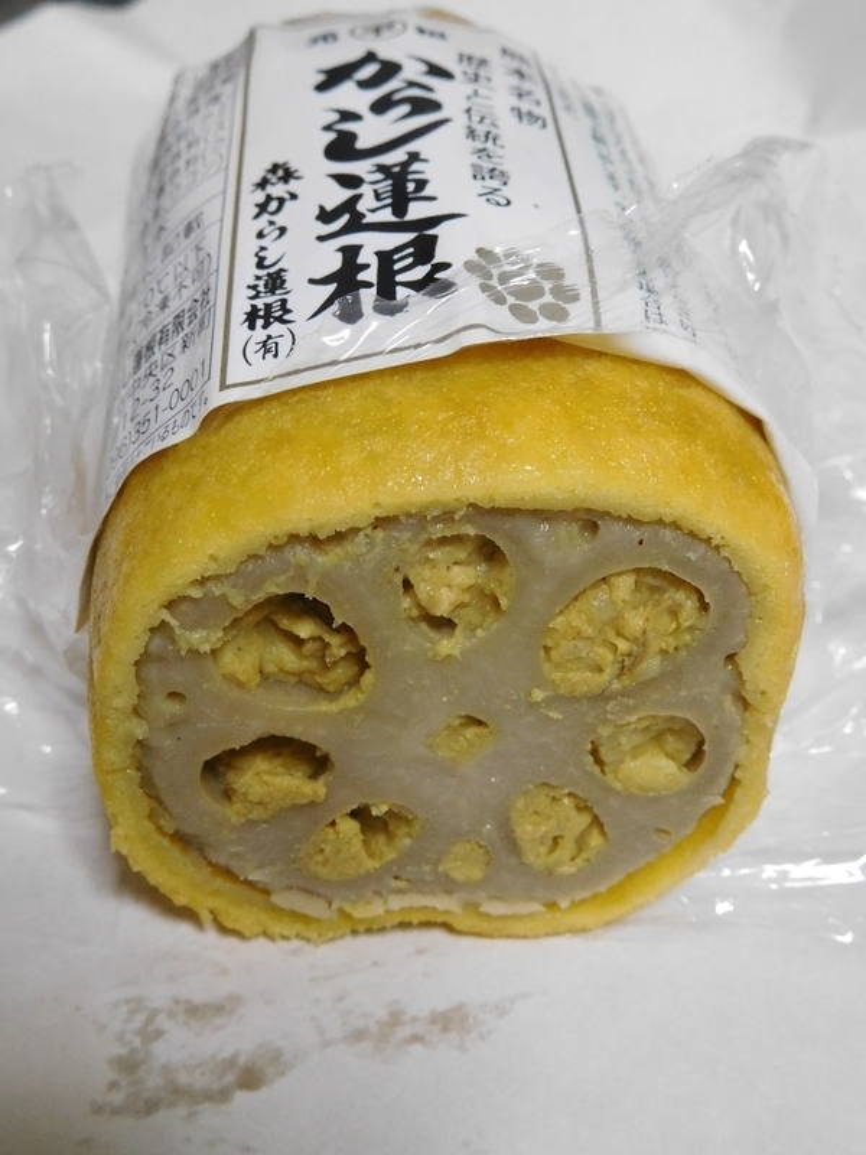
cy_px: 578
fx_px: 1501
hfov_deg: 32.2
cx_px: 433
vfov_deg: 42.1
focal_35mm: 45
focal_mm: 8
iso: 400
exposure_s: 1/25
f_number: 4
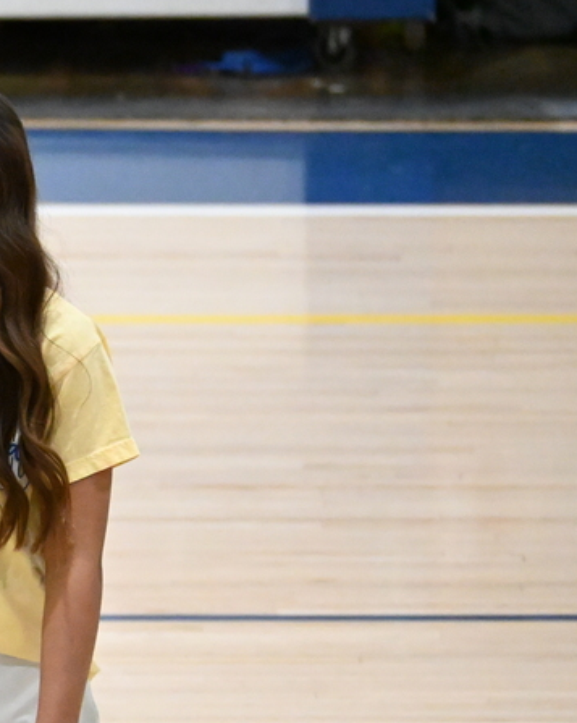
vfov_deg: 3.2
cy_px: 373
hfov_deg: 2.5
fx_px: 13099
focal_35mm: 613
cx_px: -210
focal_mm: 190
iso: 11400
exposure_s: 1/500
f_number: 5.6
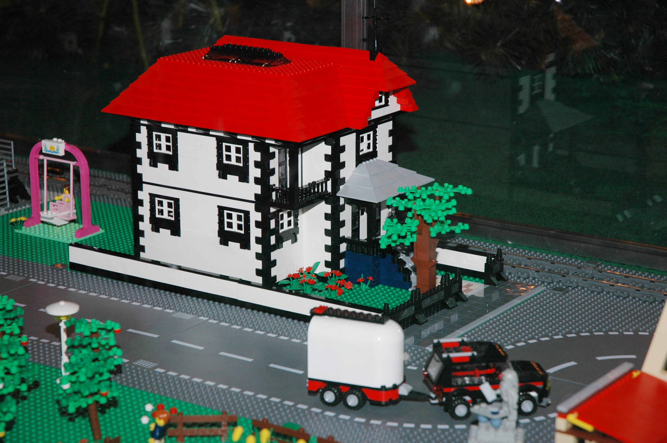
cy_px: 222
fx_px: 1722
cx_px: 334
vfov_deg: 14.7
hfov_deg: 21.9
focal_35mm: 93
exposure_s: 1/60
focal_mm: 62
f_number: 4.5
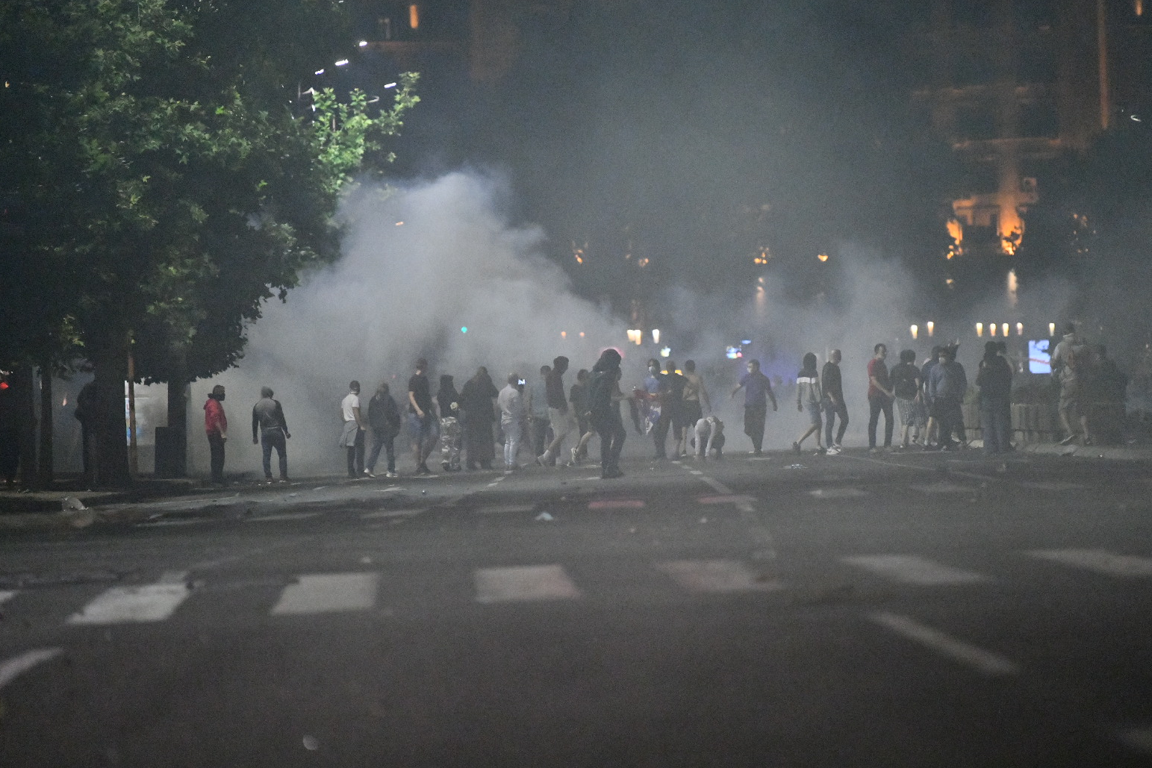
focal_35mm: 210
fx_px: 6720
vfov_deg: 6.5
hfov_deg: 9.8
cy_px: 389
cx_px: 598
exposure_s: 1/1000
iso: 16000
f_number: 3.2
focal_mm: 200
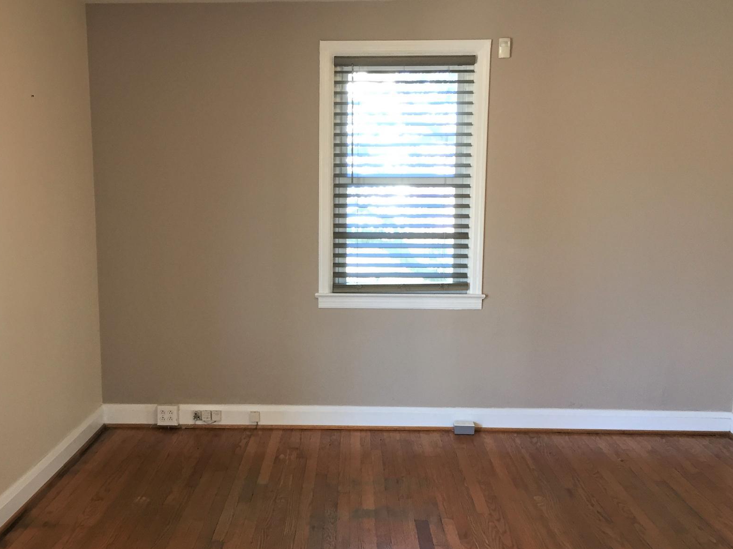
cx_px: 317
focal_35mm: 38
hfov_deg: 48.9
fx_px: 804
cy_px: 299
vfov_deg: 37.7
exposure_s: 1/30
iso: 80
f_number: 2.2
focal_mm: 4.15
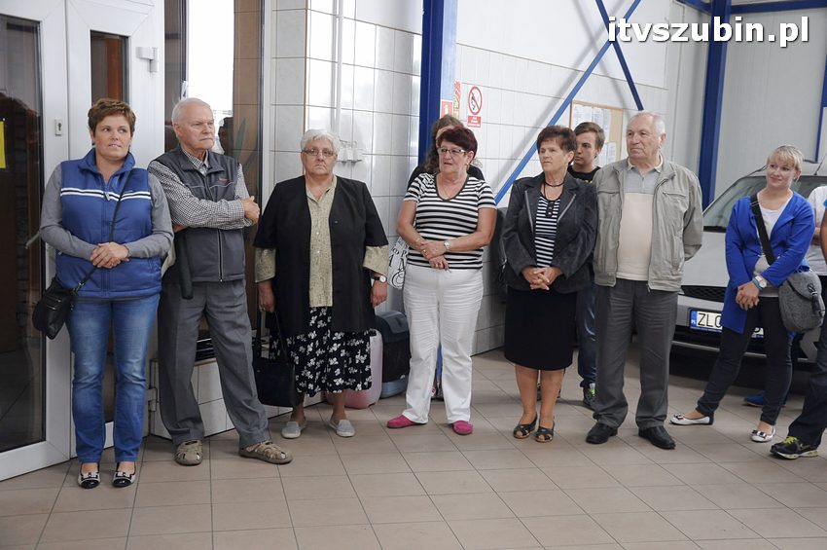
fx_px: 964
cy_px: 275
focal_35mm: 42
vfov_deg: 31.8
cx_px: 414
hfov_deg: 46.4
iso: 800
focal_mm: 28
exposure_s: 1/80
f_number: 5
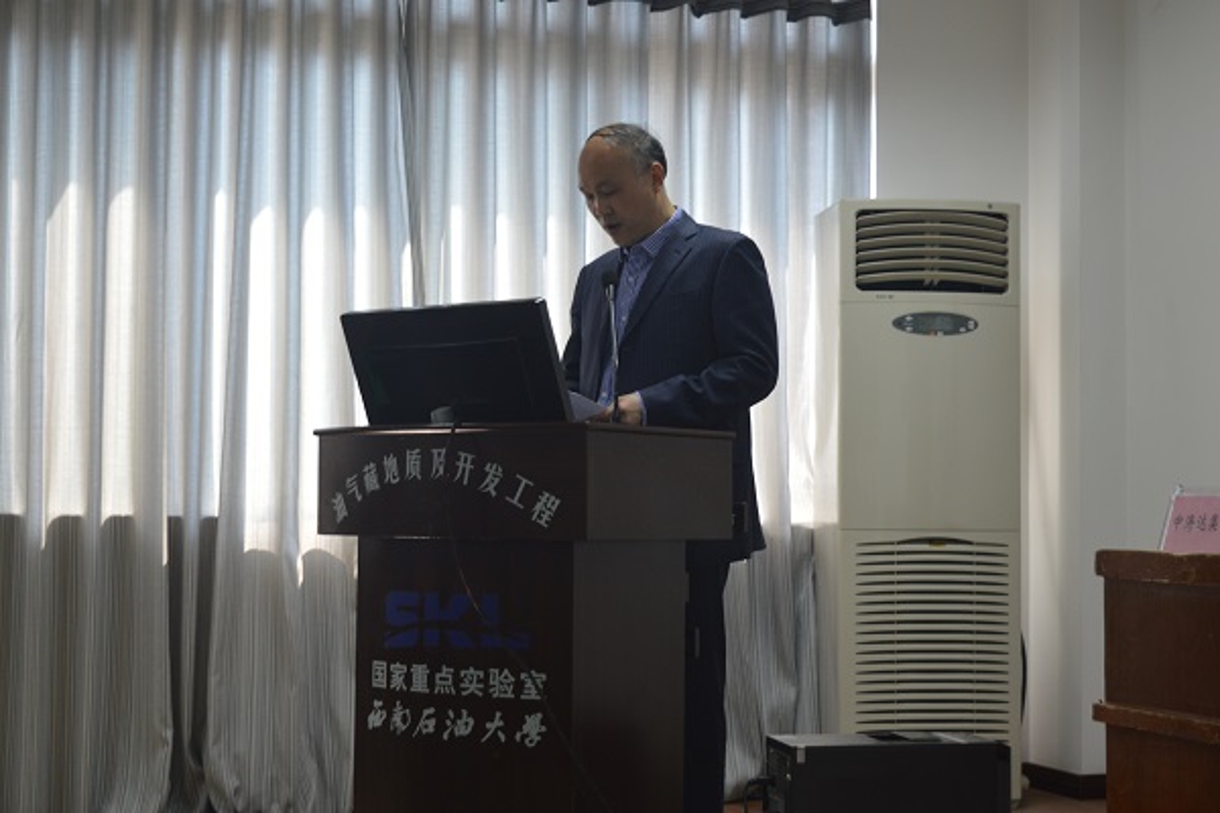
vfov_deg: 23.8
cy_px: 406
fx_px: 1932
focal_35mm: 57
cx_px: 610
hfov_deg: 35.1
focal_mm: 38
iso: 400
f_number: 4.8
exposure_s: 1/25
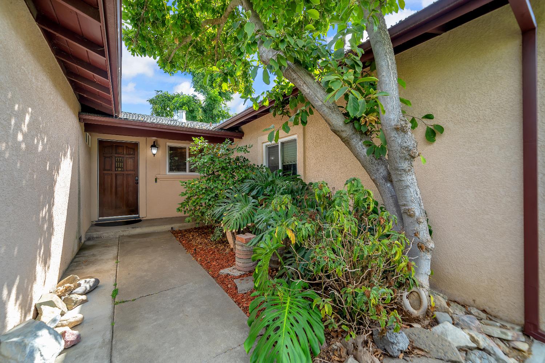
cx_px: 272
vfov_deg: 81.2
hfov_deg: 104.3
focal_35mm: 14
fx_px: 212
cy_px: 182
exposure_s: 1/80
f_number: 4.5
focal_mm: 14
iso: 100
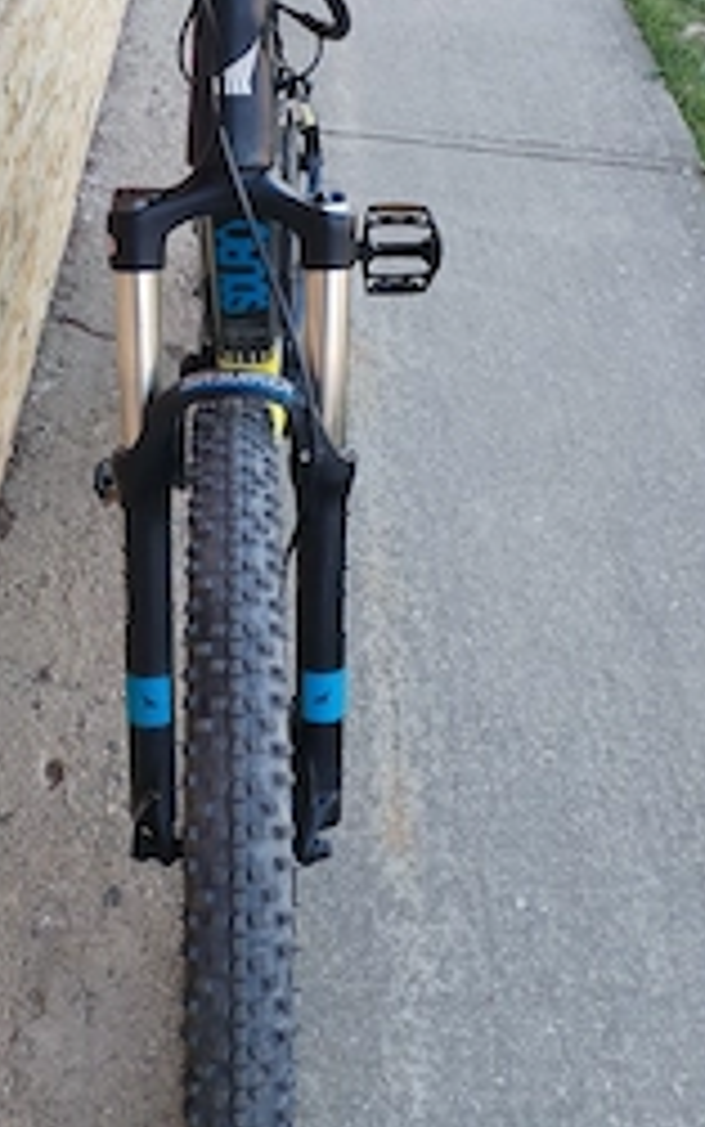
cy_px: 480
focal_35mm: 44
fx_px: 1352
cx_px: 225
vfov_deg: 45.1
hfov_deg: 29.0
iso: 100
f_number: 1.8
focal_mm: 4.75
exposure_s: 1/110
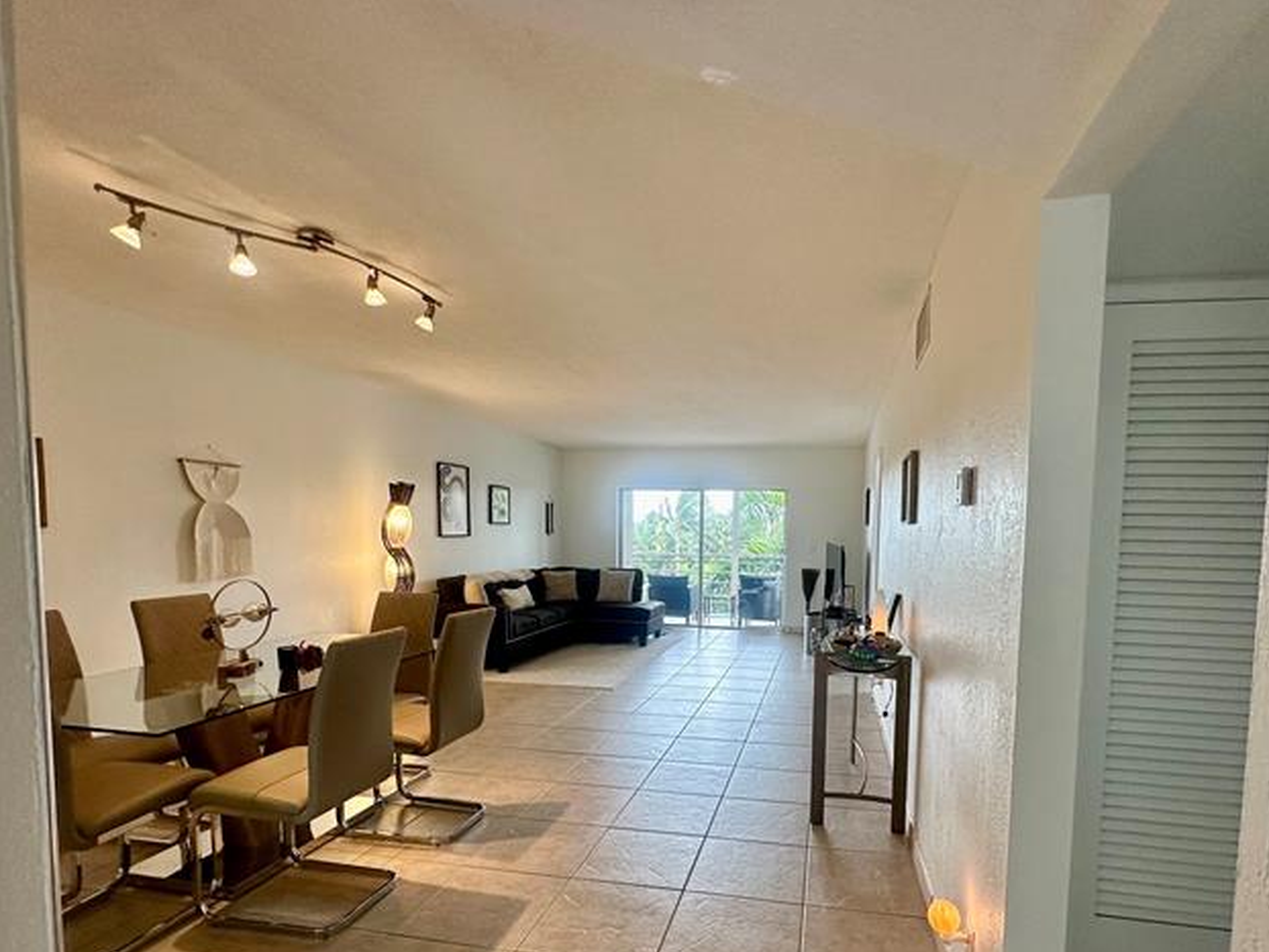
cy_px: 577
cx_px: 714
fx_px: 660
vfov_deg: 70.8
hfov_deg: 87.3
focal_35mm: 18
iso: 125
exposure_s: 1/120
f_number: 2.2
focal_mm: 2.22
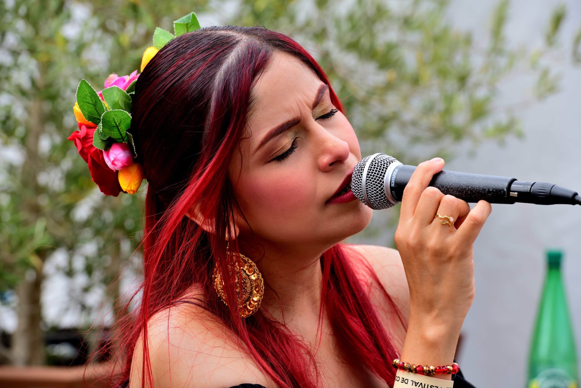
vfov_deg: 6.9
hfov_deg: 10.3
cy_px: 194
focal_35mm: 200
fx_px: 3228
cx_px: 290
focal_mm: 200
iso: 500
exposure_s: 1/400
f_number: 10
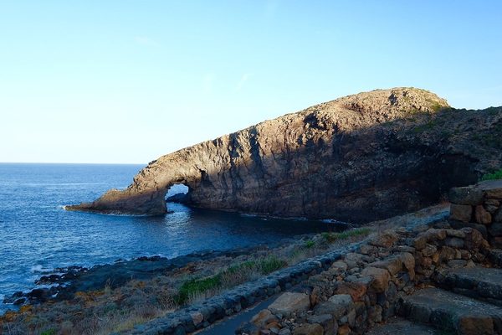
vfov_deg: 36.9
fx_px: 502
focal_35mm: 36
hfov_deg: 53.1
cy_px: 168
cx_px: 251
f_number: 14
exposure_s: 1/60
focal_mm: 24
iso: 400
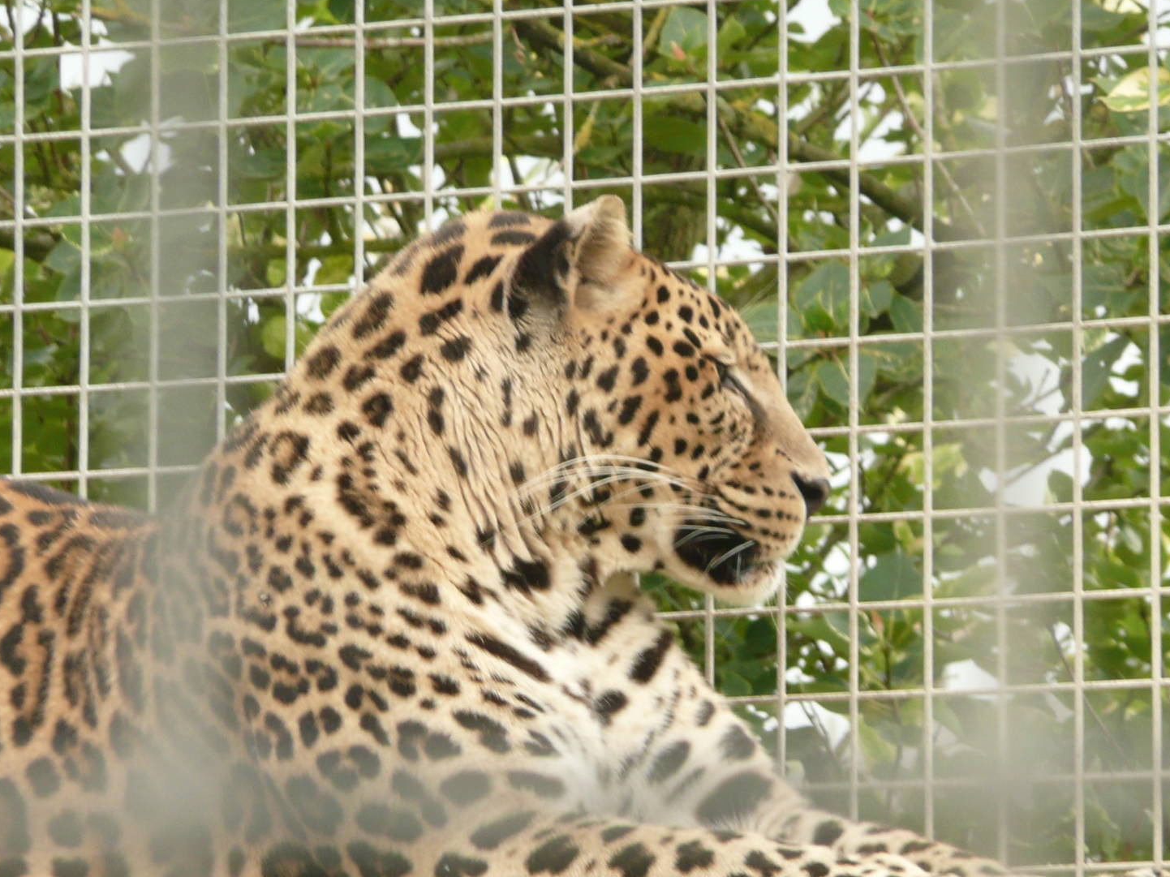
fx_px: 13315
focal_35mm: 394
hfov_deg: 5.0
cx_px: 630
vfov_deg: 3.8
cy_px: 481
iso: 100
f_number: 4.9
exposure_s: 1/100
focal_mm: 39.1
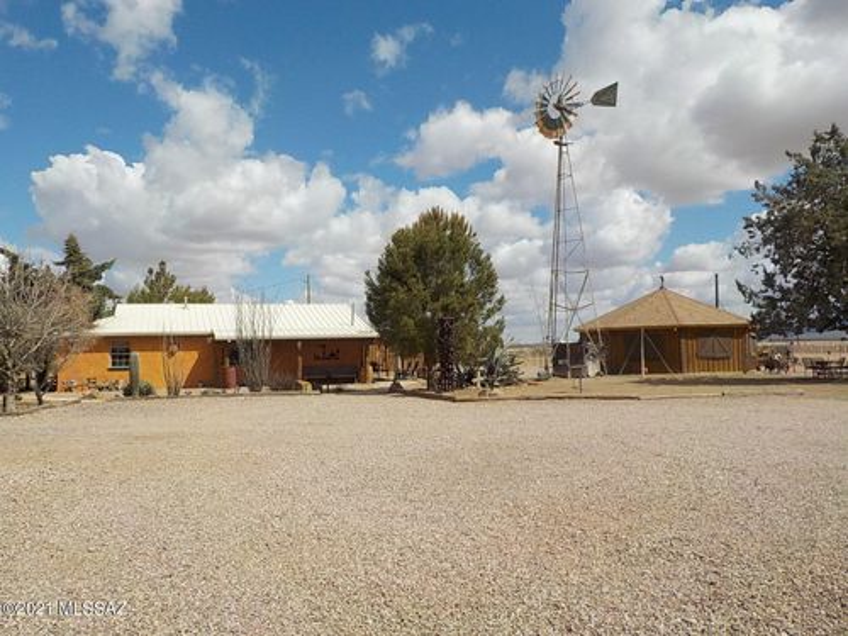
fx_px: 735
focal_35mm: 30
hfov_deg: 60.0
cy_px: 318
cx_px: 424
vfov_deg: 46.8
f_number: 6.6
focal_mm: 4.1
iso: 125
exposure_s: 1/640
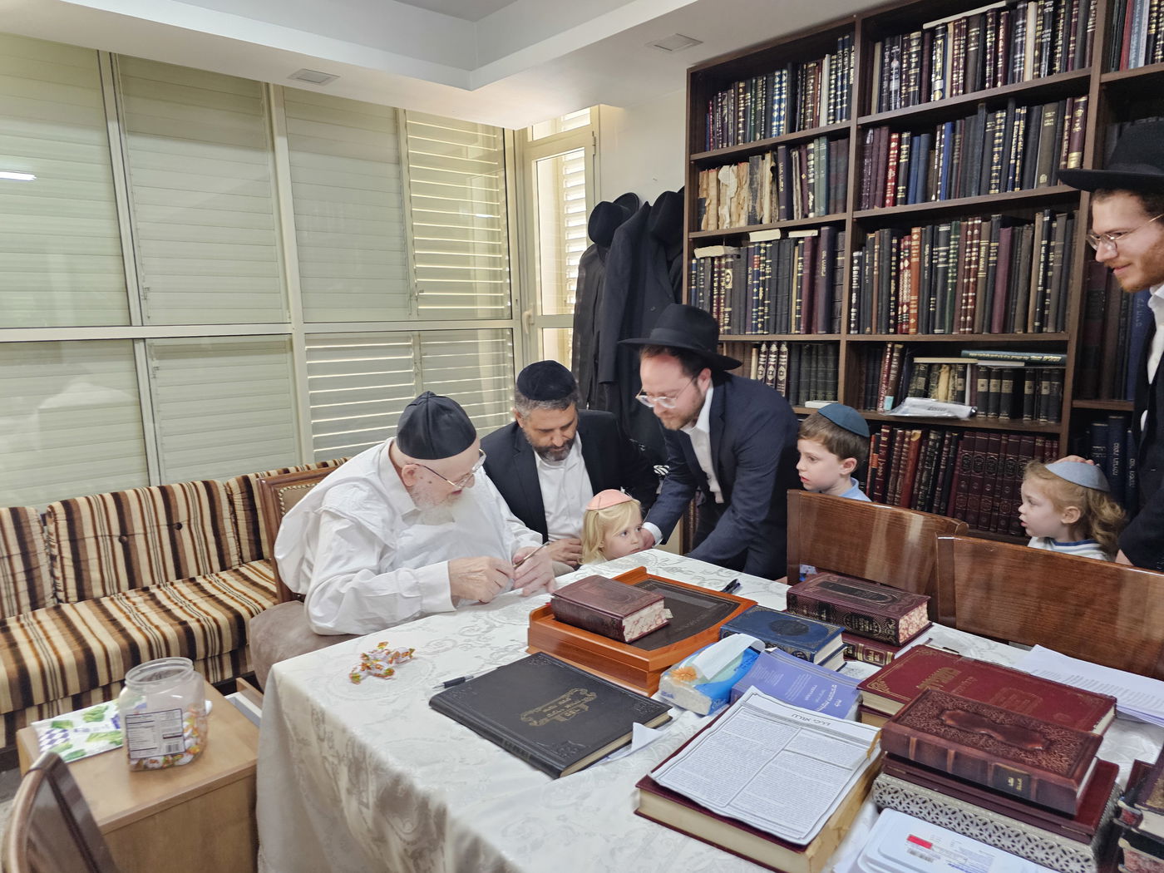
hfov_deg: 73.9
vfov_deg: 58.9
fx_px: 773
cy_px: 436
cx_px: 582
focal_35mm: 23
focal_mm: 6.3
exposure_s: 1/100
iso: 500
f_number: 1.7
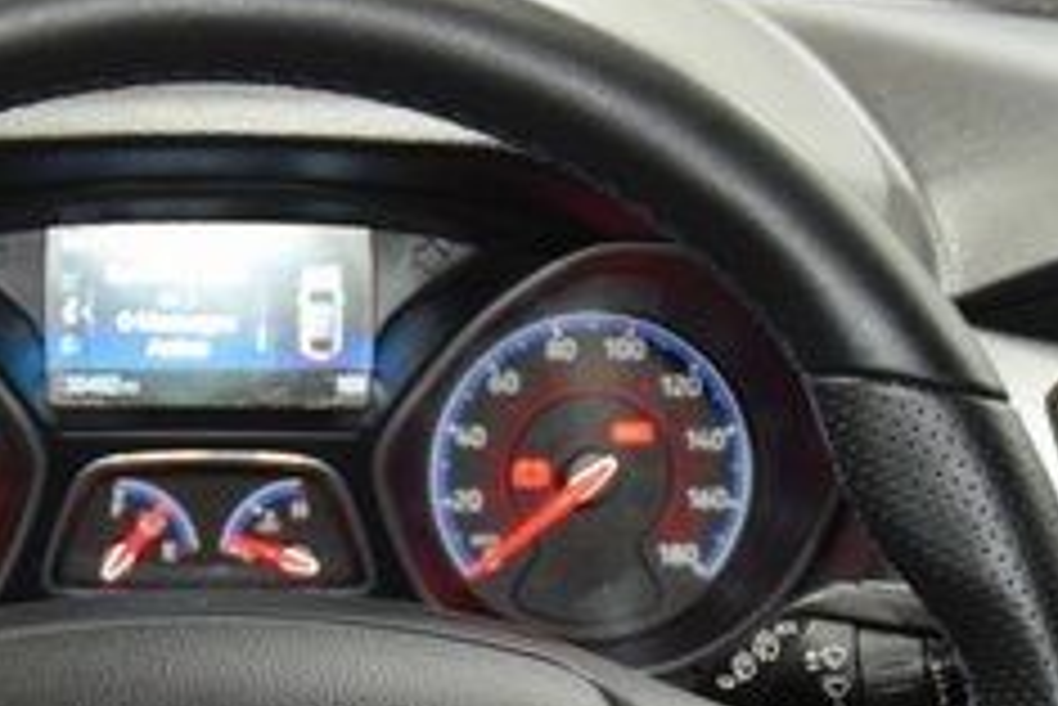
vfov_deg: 11.4
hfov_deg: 17.1
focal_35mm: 118
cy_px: 834
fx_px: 3480
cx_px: 207
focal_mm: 29
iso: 2000
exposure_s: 1/30
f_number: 3.8
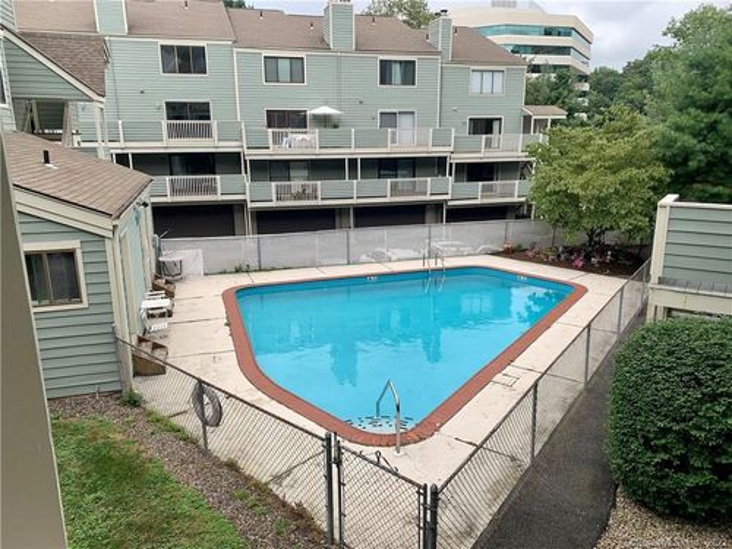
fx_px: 550
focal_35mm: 26
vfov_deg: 53.1
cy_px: 274
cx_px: 366
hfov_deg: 67.3
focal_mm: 4.25
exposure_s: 1/315
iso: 25
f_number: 1.8
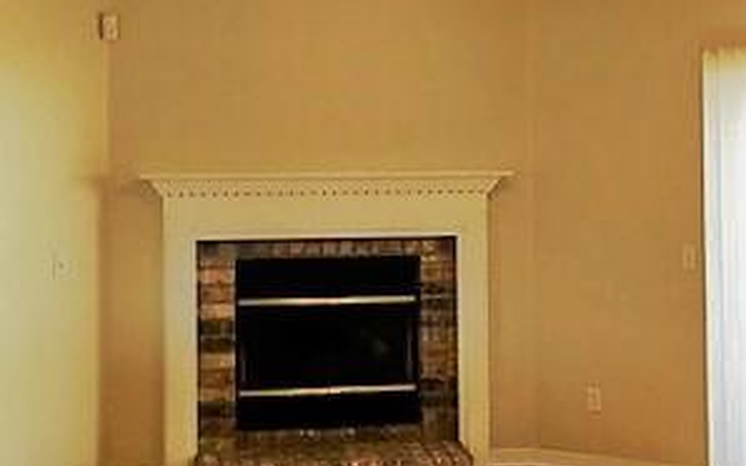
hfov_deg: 31.0
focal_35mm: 66
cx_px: 459
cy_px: 159
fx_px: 1341
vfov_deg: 19.6
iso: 25
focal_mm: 4.15
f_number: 2.2
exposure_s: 1/30
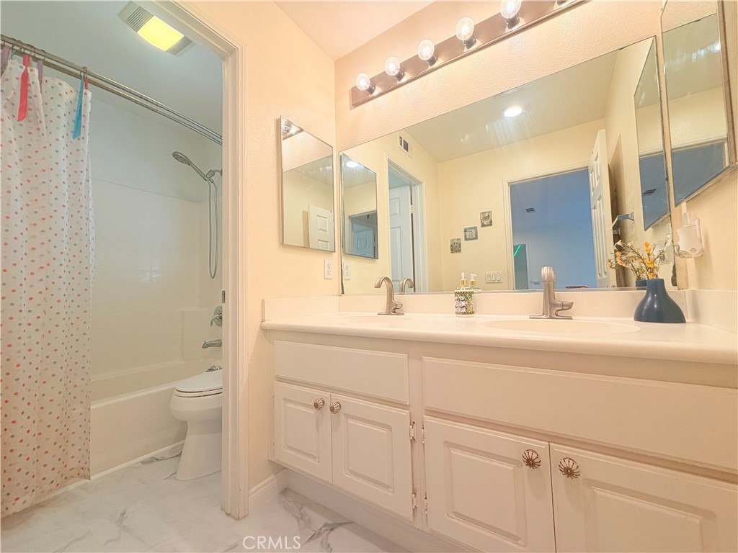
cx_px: 369
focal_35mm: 14
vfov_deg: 85.7
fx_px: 298
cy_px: 276
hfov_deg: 102.1
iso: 125
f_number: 2.2
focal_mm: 2.22
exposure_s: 1/120
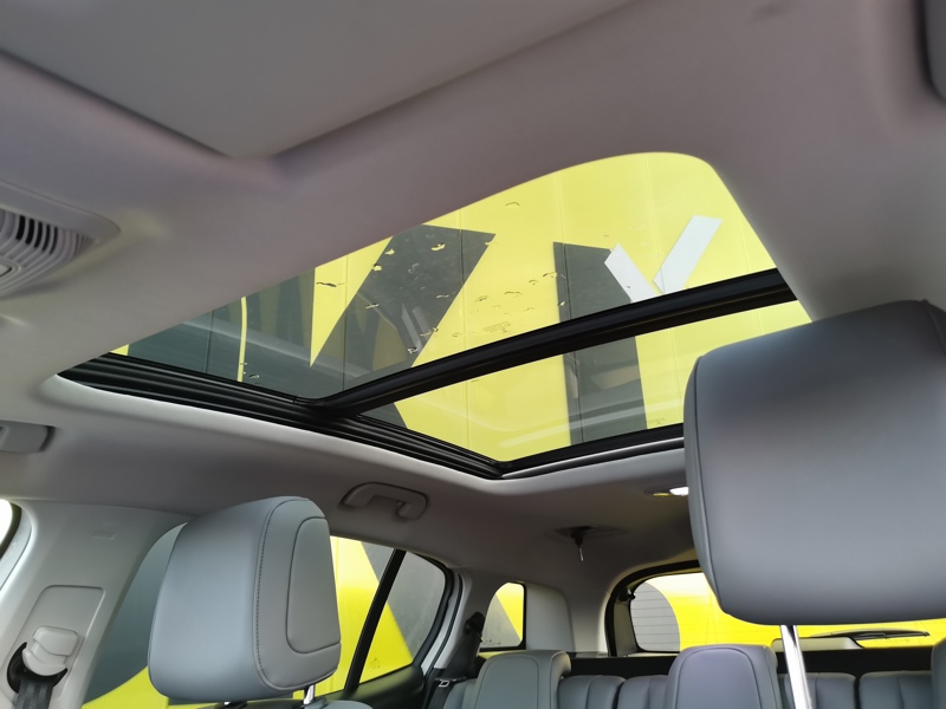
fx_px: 738
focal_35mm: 27
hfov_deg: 65.3
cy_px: 354
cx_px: 473
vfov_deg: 51.4
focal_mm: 5.58
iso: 320
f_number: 1.8
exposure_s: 1/50
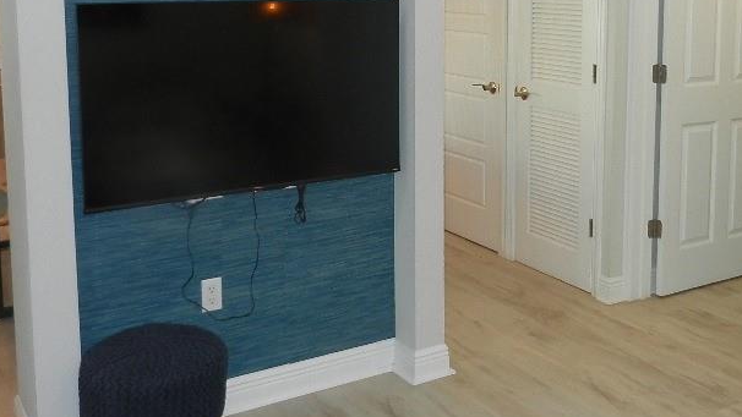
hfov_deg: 44.2
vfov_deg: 25.5
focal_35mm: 46
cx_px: 464
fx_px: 905
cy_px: 82
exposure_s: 1/30
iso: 200
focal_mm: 4.5
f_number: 3.5
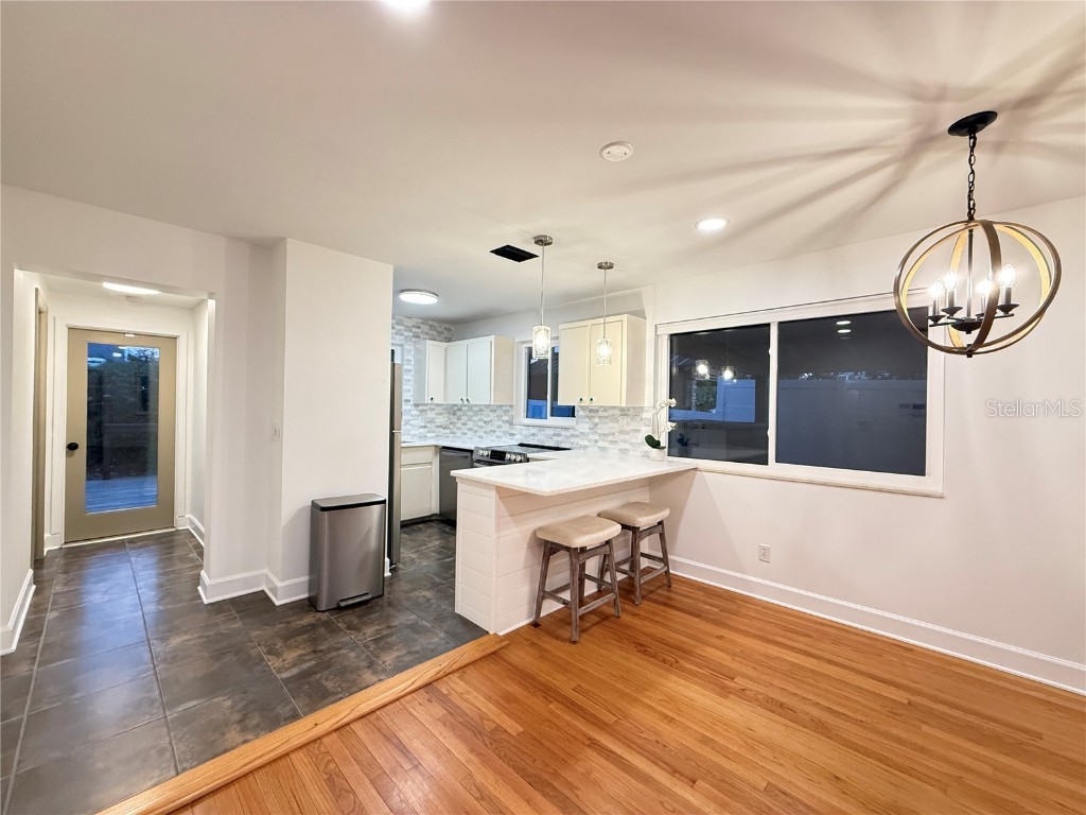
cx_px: 543
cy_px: 408
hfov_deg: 102.1
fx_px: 439
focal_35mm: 14
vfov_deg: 85.7
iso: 500
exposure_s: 1/120
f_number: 2.2
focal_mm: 2.22
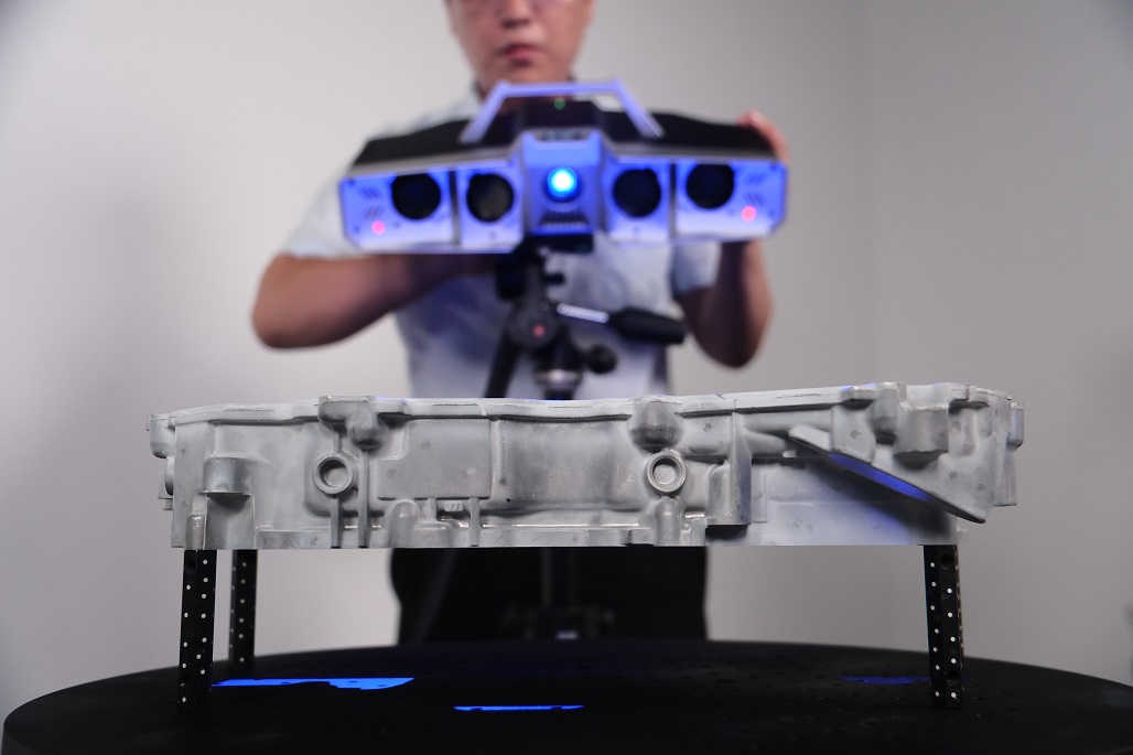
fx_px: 1133
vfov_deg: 36.9
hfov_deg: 53.1
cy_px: 378
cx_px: 566
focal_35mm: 36
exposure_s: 1/125
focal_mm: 24
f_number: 2.8
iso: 1000
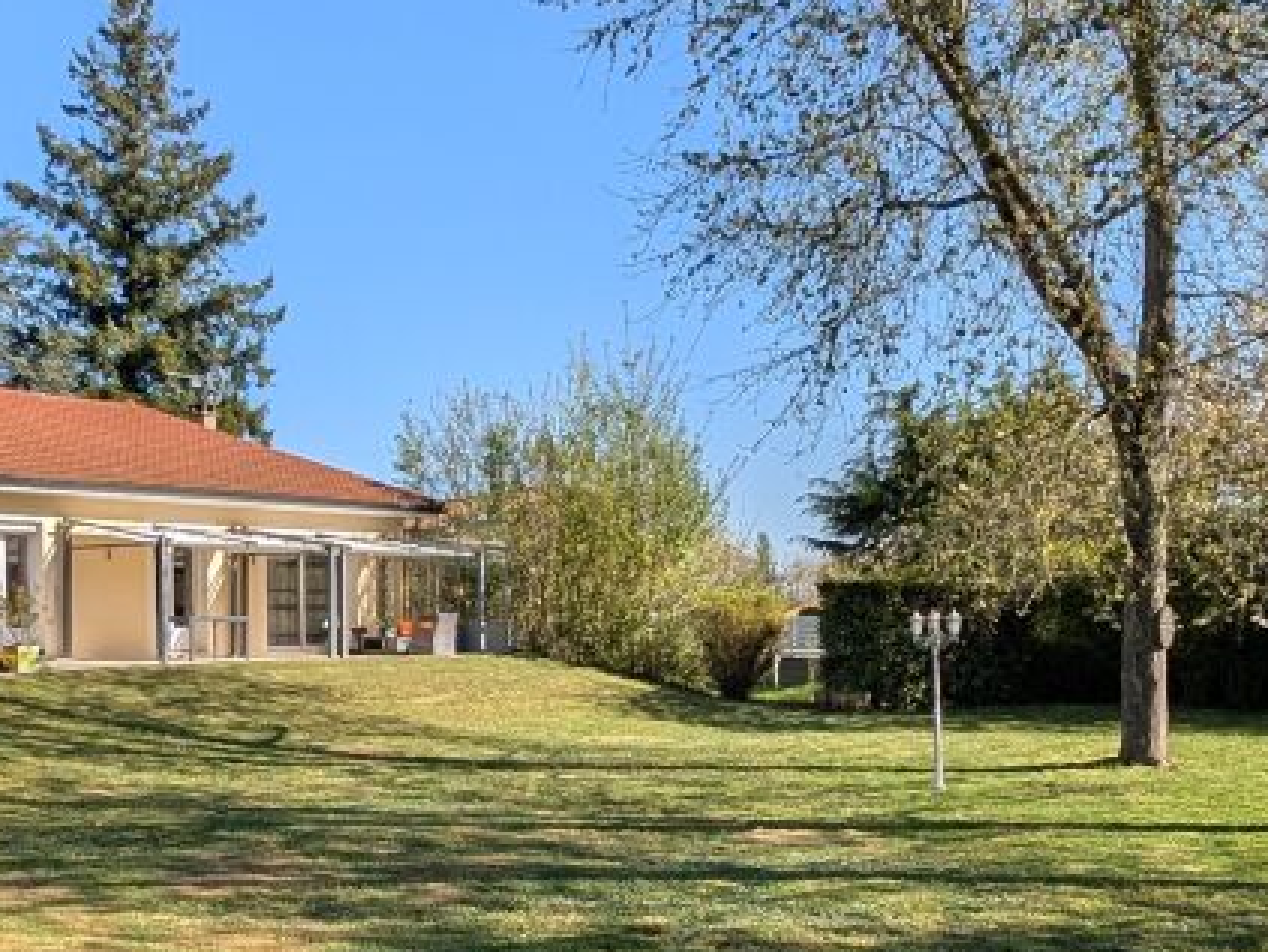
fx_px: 1503
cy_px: 703
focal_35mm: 41
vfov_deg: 34.5
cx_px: 469
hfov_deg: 45.3
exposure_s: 1/1361
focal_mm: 2.23
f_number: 1.95
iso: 37
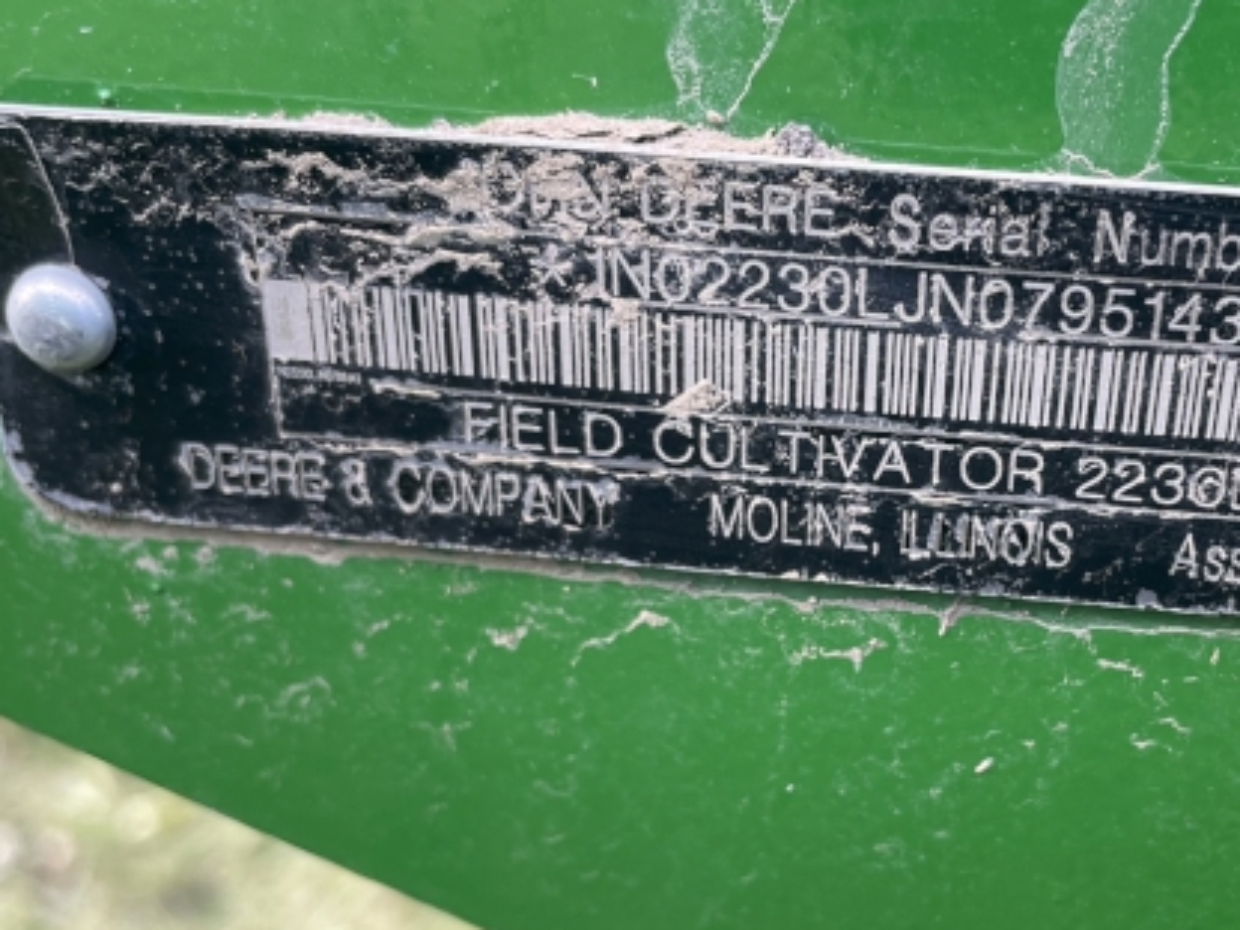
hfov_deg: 37.5
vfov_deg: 29.0
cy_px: 563
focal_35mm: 50
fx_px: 1791
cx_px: 894
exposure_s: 1/121
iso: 50
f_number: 1.6
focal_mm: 4.2
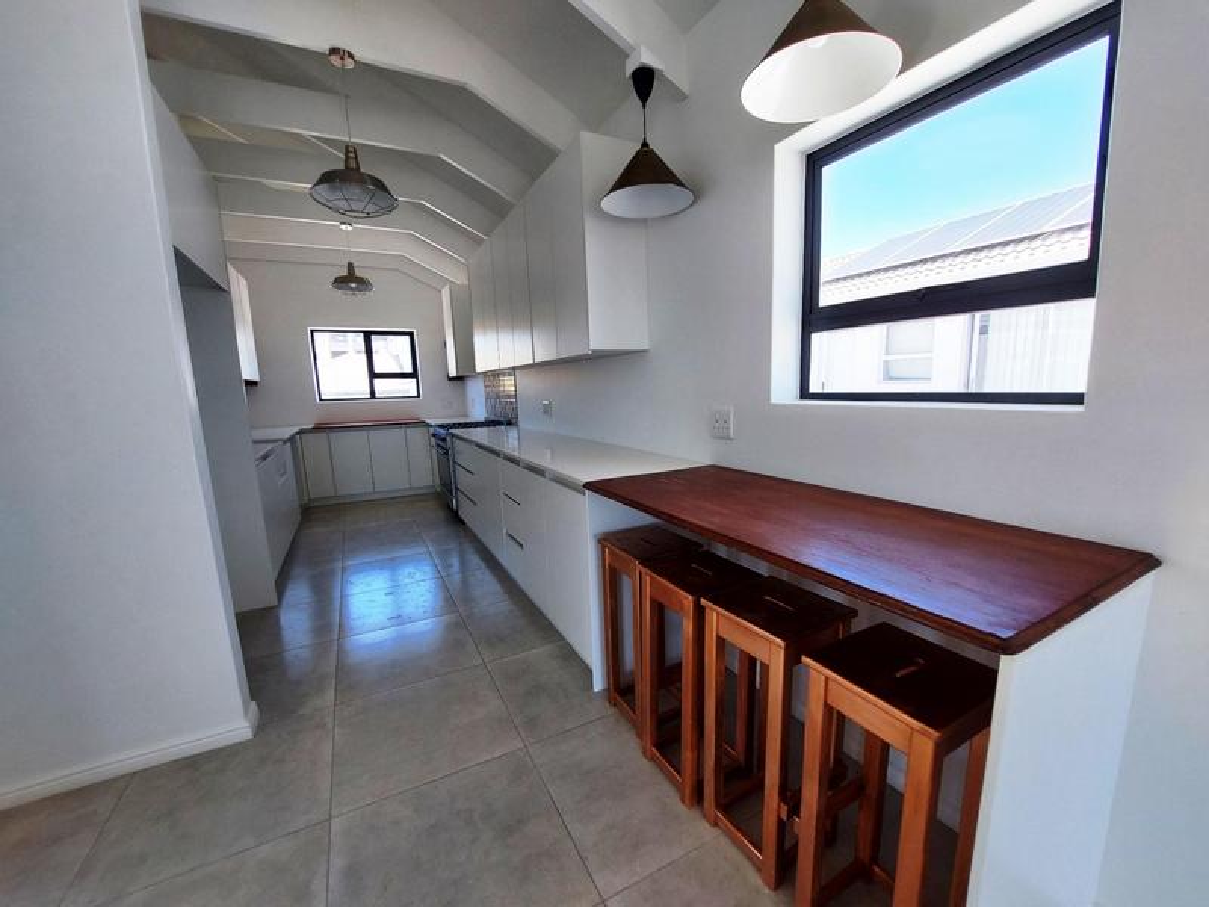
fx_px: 454
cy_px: 454
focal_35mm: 13
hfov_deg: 106.2
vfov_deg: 89.9
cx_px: 604
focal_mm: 1.74
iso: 50
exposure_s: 1/152
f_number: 2.2
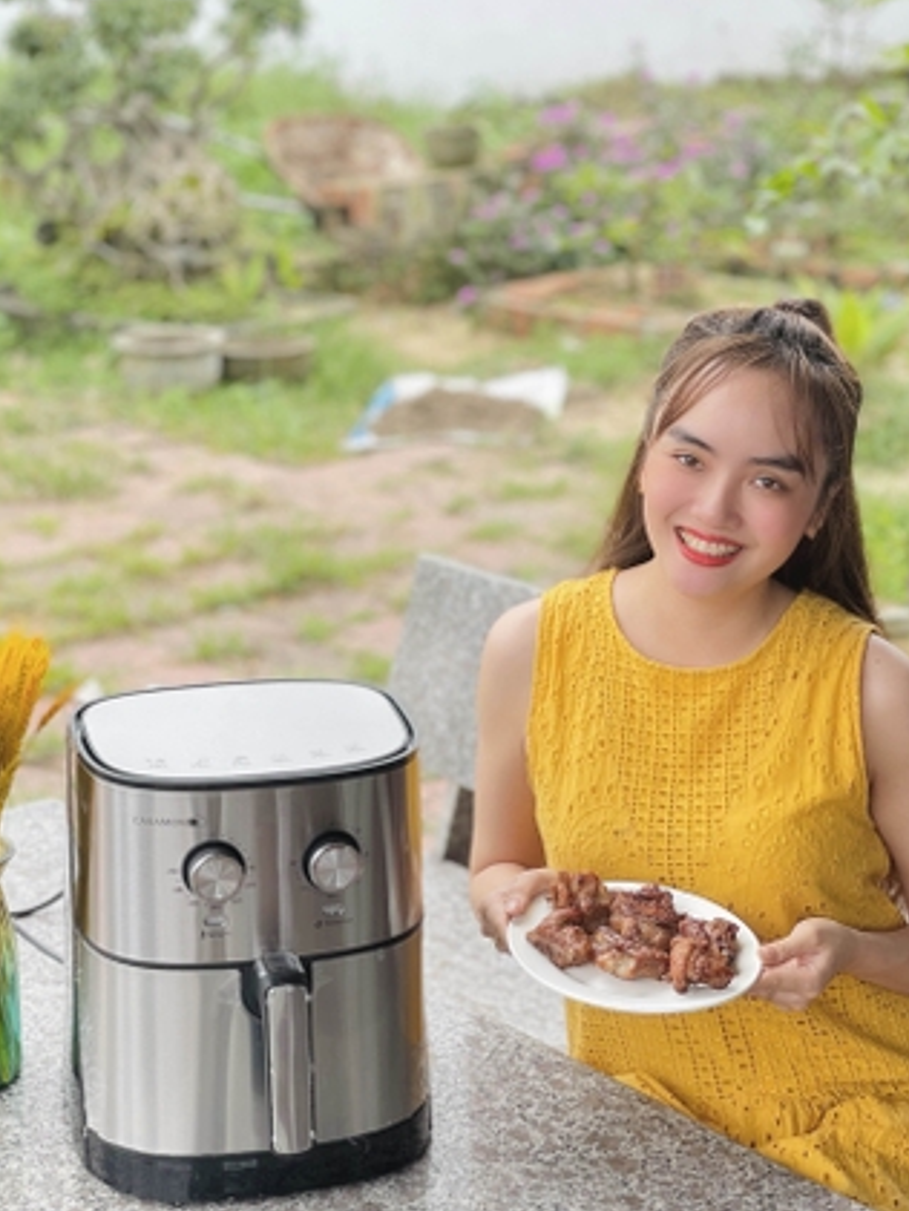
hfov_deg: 20.2
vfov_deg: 26.7
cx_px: 446
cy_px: 575
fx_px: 2555
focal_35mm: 73
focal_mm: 7.5
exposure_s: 1/134
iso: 20
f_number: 2.2
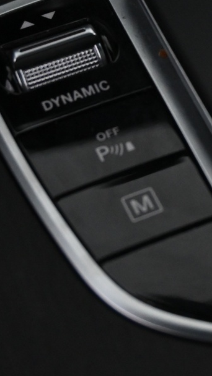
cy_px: 106
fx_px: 1360
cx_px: 340
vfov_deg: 15.7
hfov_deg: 8.7
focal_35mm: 136
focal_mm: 32.5
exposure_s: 1/50
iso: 2000
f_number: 5
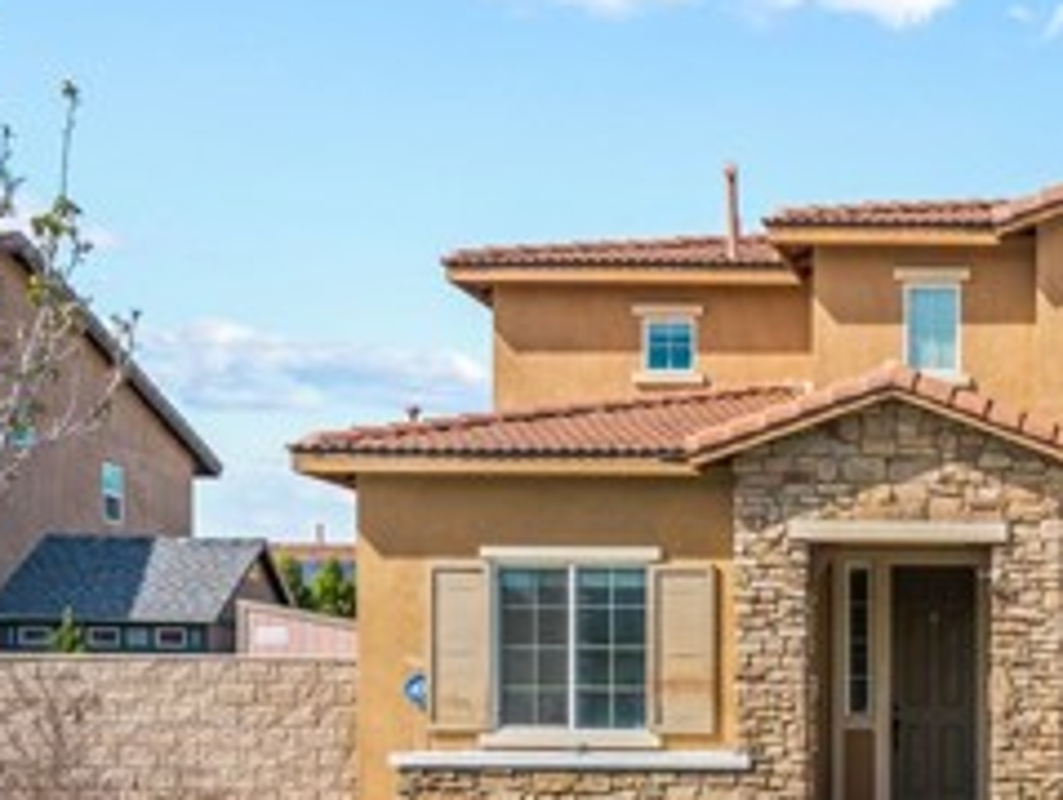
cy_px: 473
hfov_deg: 30.9
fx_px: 1669
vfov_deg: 26.9
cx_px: 1214
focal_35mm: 54
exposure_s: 1/640
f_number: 6.3
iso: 100
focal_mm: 21.1
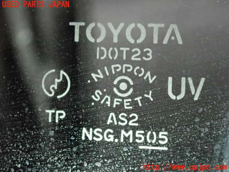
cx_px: 114
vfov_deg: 14.8
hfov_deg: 19.6
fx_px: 662
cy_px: 86
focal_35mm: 100
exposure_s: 1/320
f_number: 4.9
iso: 2500
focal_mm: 18
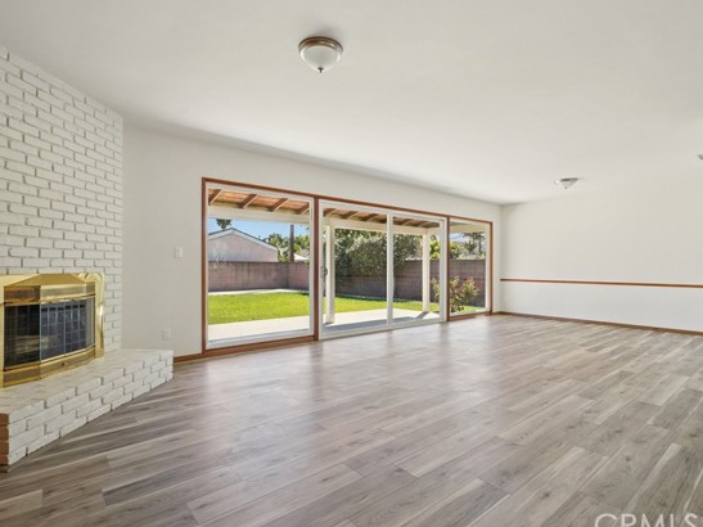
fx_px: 365
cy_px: 270
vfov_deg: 71.6
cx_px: 351
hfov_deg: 87.8
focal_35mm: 18
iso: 400
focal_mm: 16
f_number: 8
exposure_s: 1/60
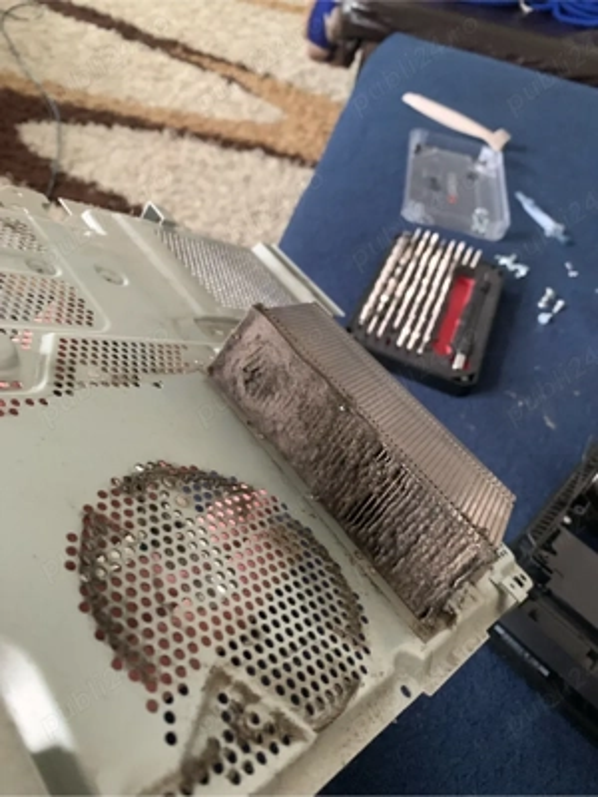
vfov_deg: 67.3
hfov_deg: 53.1
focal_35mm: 26
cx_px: 299
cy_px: 398
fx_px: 599
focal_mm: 4.25
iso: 640
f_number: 1.8
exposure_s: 1/30
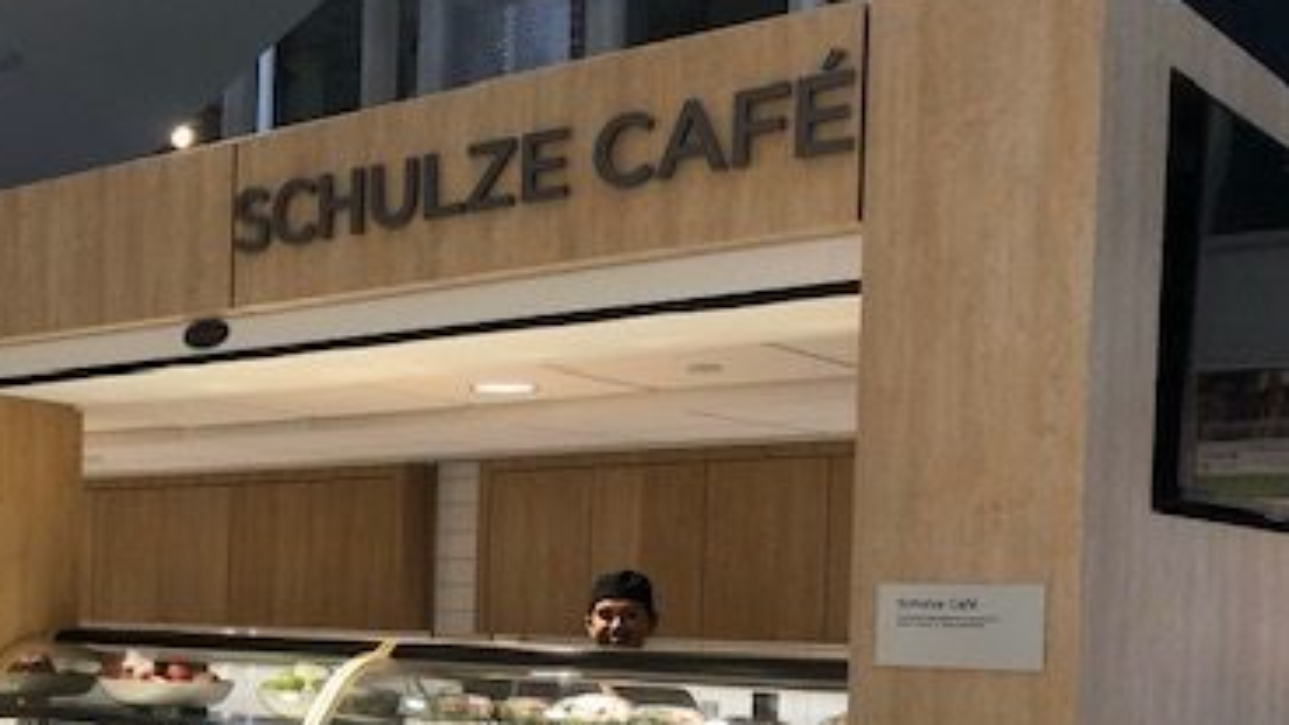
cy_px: 655
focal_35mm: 53
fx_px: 1811
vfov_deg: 22.1
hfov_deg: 37.3
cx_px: 200
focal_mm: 3.99
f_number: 1.8
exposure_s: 1/30
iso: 32
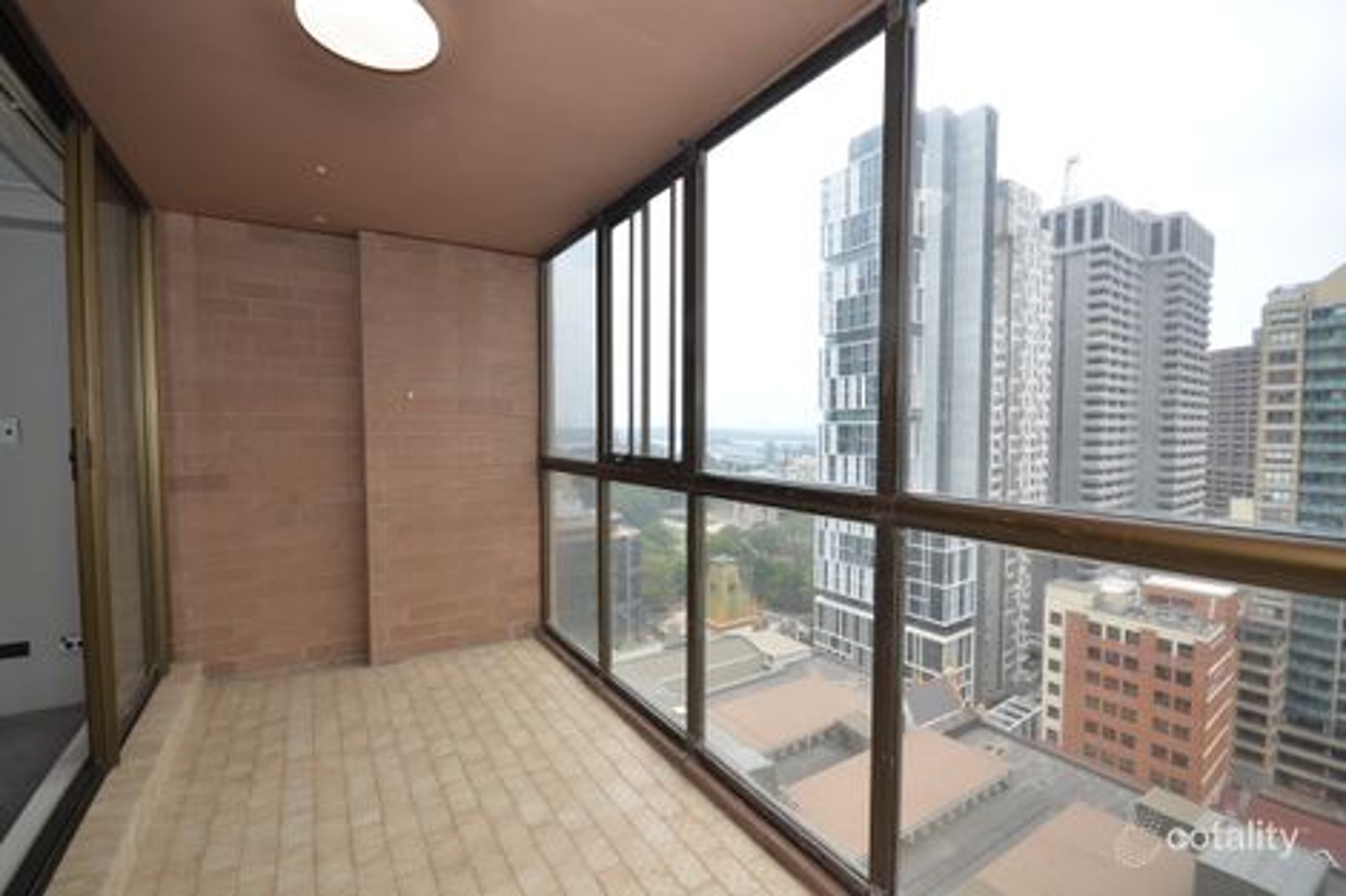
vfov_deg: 77.3
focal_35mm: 15
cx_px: 673
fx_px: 561
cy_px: 448
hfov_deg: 100.4
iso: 200
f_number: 6.3
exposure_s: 1/160
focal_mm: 10
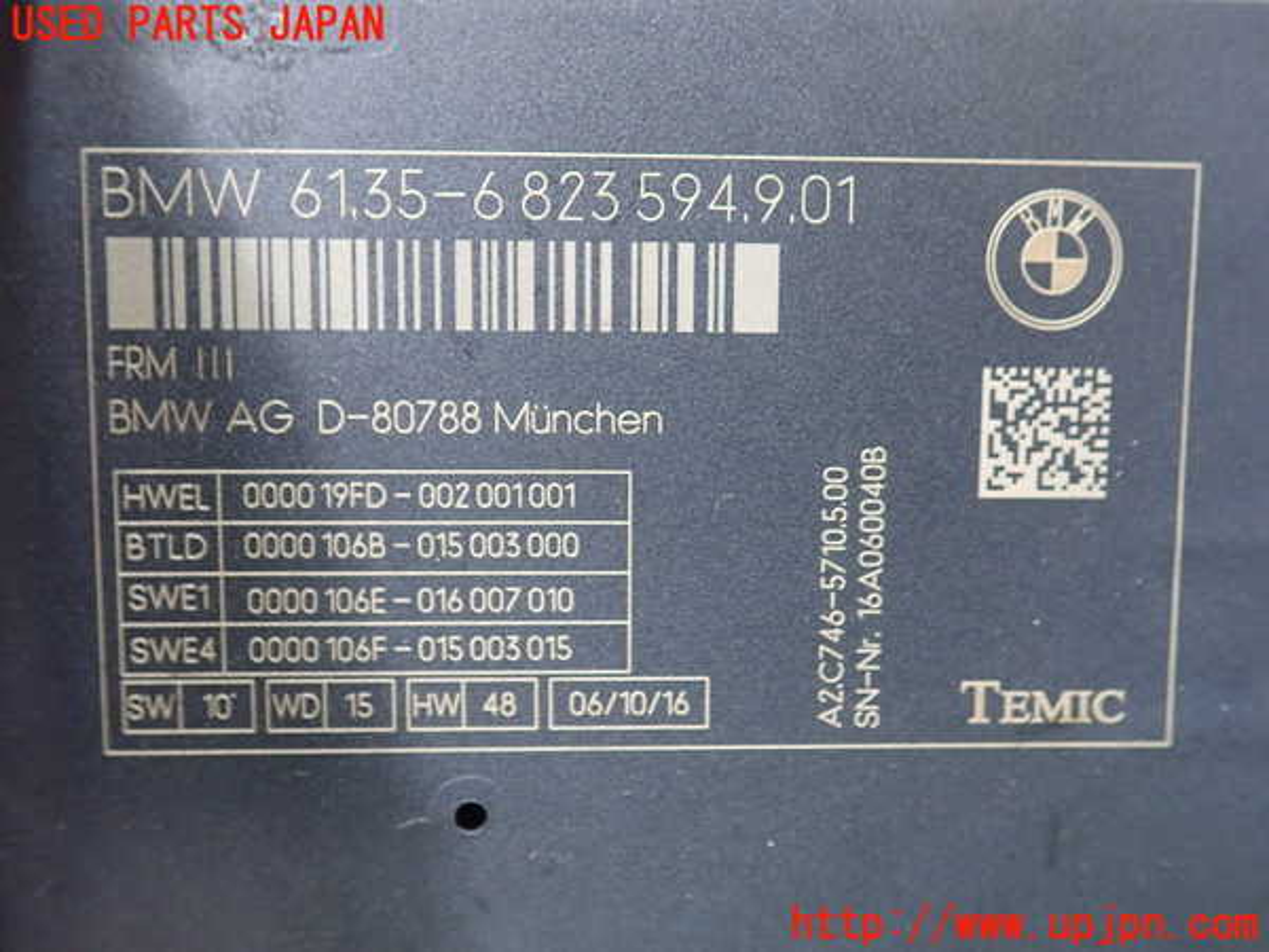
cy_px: 476
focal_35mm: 30
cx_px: 634
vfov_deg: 46.8
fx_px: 1100
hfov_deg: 60.0
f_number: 2.3
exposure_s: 1/50
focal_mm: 5.5
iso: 800
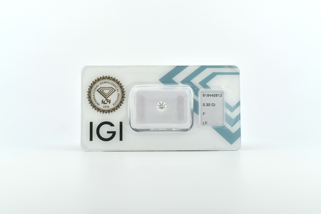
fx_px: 464
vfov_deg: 26.0
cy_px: 107
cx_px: 160
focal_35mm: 52
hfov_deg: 38.2
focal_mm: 35
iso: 63
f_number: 3.2
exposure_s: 1/320
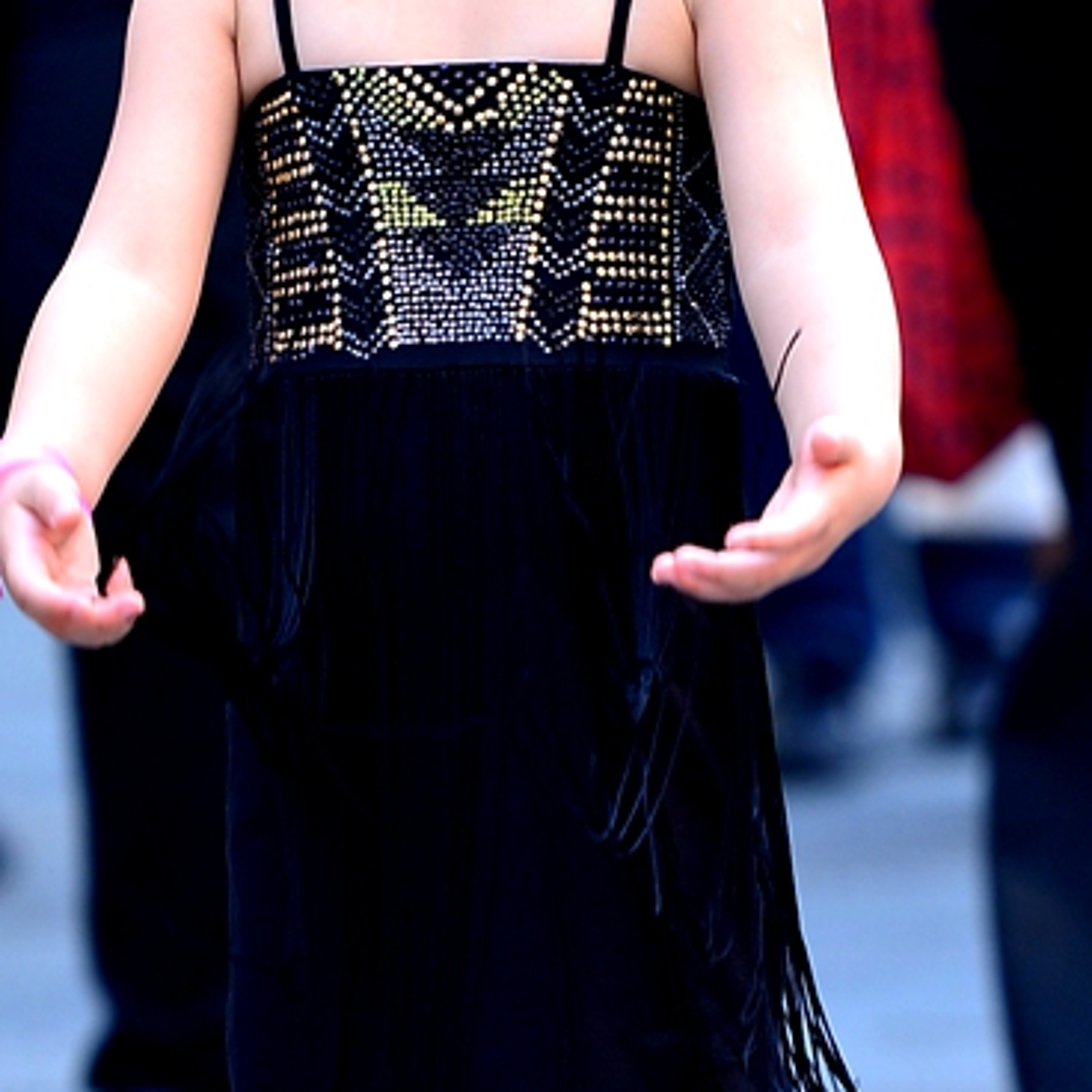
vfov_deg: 3.7
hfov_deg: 3.7
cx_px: 585
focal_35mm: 470
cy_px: 401
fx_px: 16774
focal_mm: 170
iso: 250
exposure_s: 1/400
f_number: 3.2
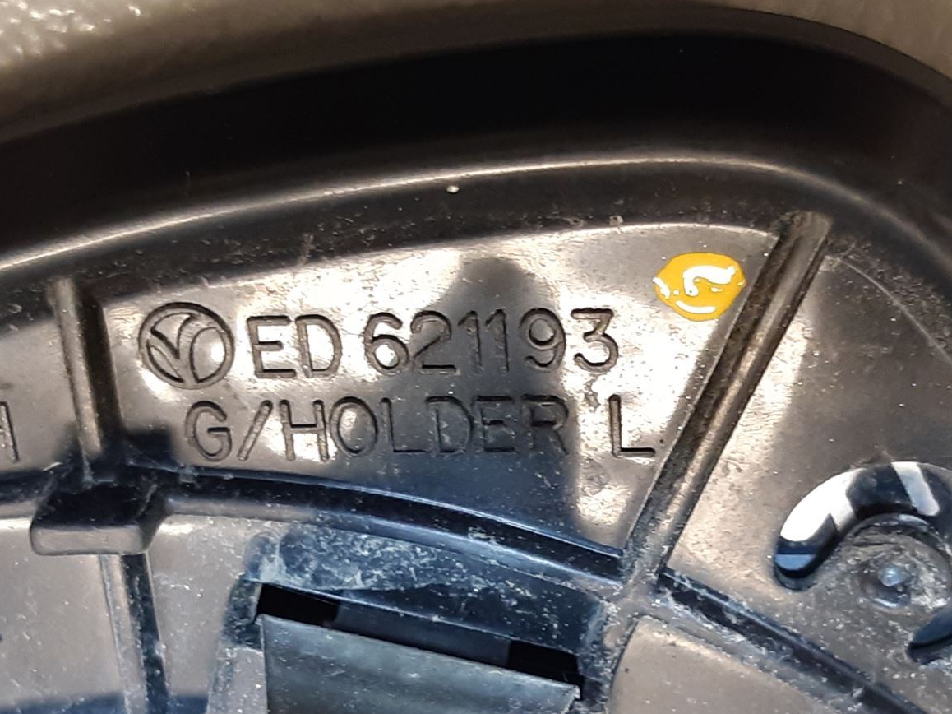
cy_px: 410
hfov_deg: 41.2
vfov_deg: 31.5
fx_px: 1265
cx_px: 489
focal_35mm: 46
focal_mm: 3.93
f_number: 1.7
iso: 160
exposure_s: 1/60
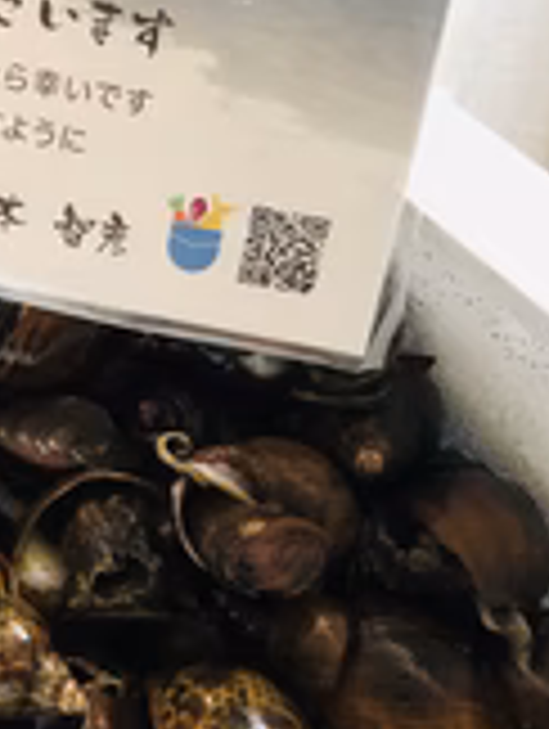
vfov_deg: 28.1
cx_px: 76
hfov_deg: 21.0
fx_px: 1455
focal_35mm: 69
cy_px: 410
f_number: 1.8
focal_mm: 3.99
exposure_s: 1/15
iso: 80
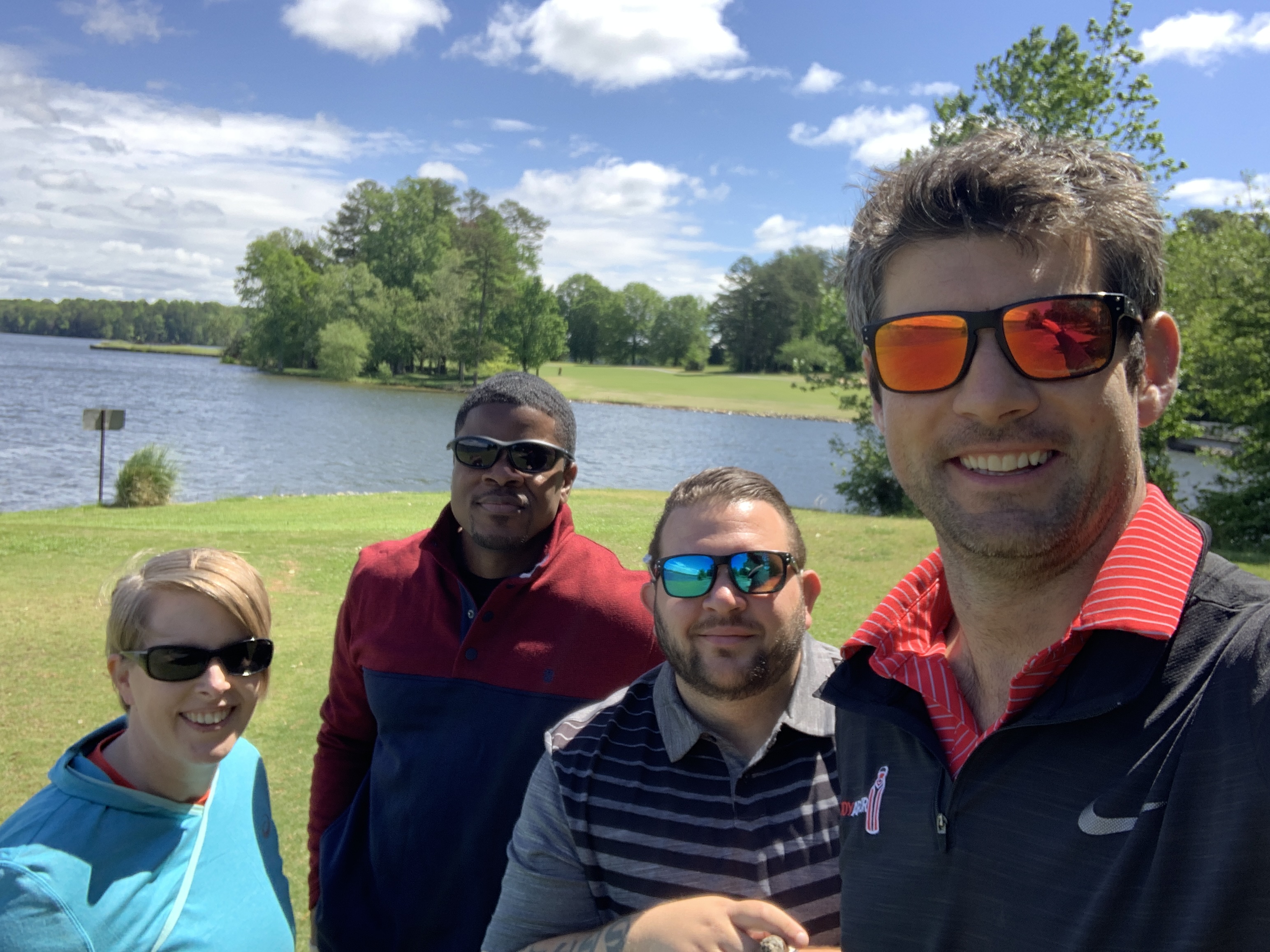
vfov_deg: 44.2
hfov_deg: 56.8
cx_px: 635
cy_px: 476
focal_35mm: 32
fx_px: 1174
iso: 16
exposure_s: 1/273
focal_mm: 2.87
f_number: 2.2
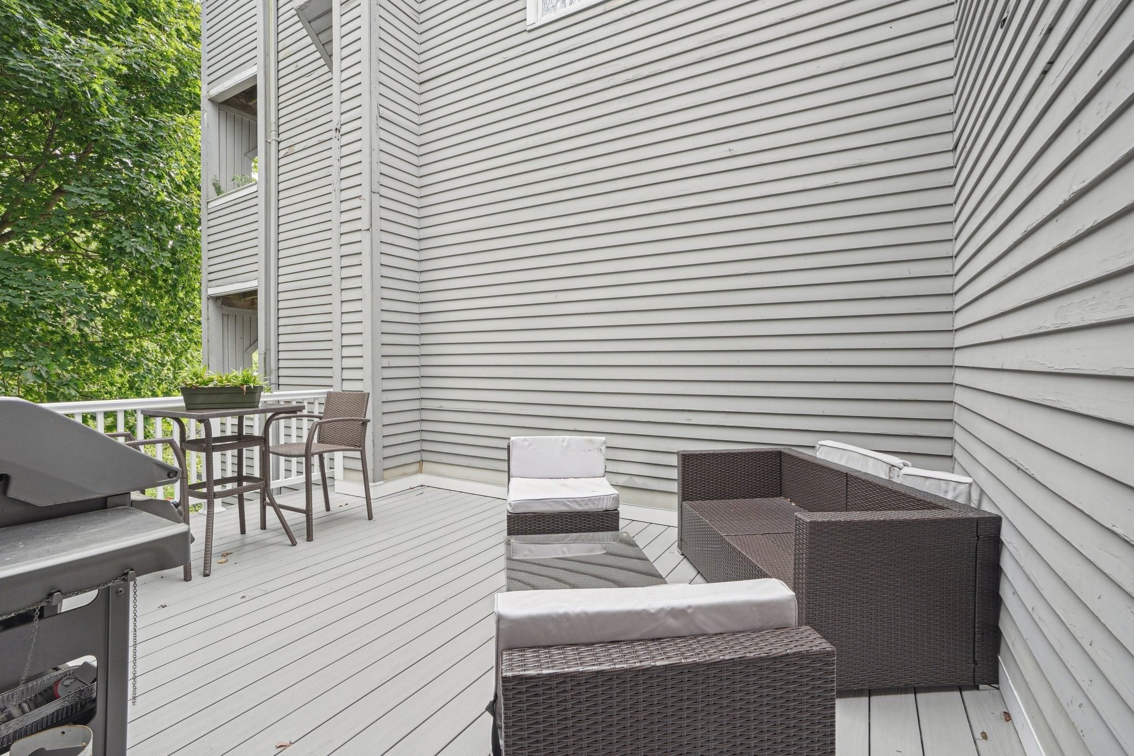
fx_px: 504
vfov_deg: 73.7
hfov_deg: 96.7
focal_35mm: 16
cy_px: 378
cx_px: 567
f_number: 11
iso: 400
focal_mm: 16
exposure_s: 1/80
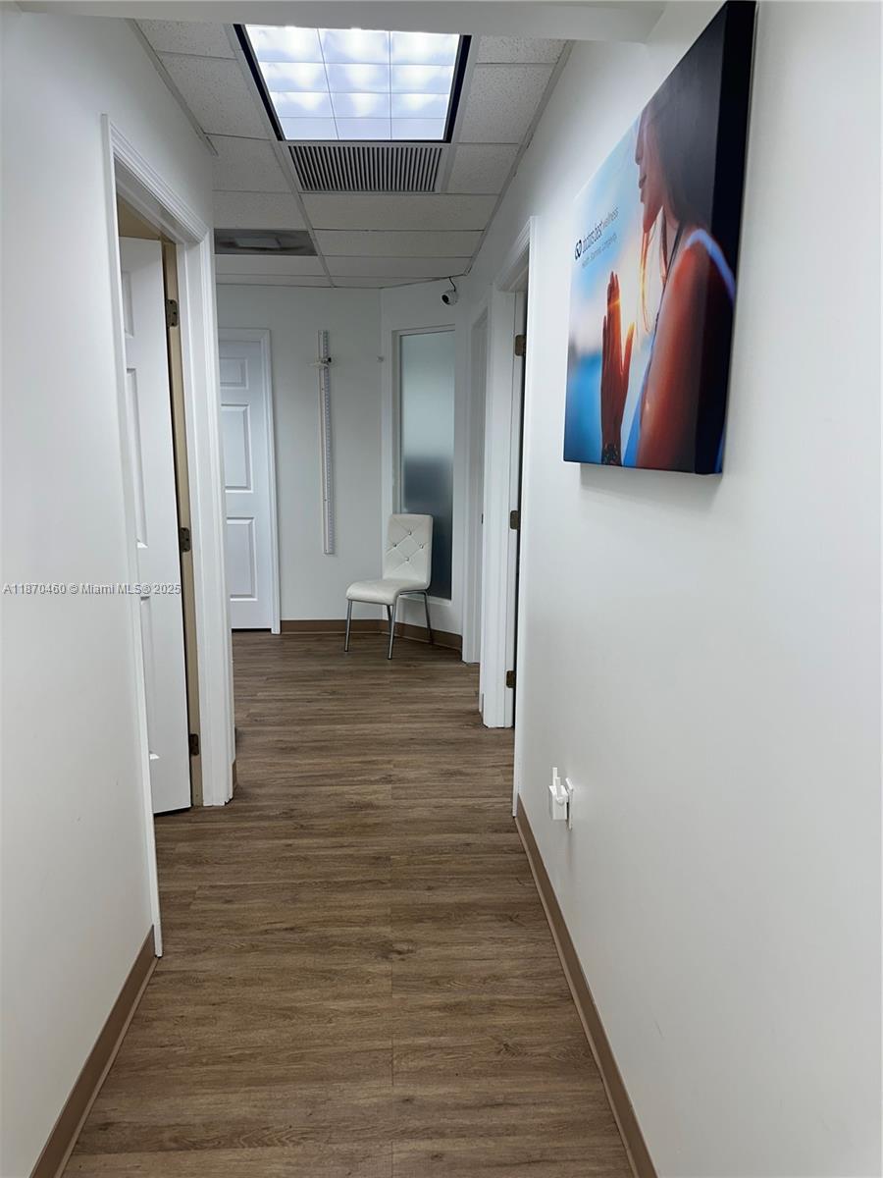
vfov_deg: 71.6
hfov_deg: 56.8
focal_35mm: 24
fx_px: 816
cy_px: 589
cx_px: 442
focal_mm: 6.86
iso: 64
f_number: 1.78
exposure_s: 1/153
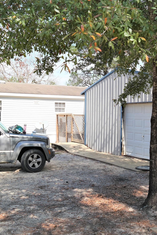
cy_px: 117
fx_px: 268
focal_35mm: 41
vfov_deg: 47.4
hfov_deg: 32.1
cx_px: 115
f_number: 7.1
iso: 100
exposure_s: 1/250
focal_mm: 18
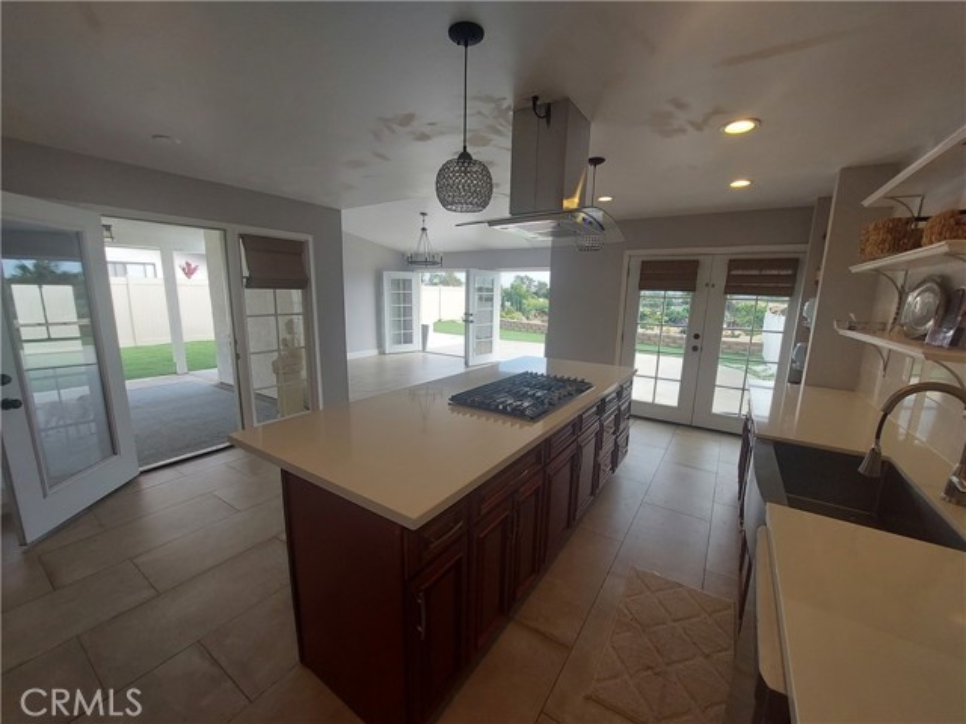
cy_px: 362
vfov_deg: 89.9
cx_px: 483
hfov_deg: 106.2
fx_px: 363
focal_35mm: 13
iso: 50
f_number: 2.2
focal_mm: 1.74
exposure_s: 1/189
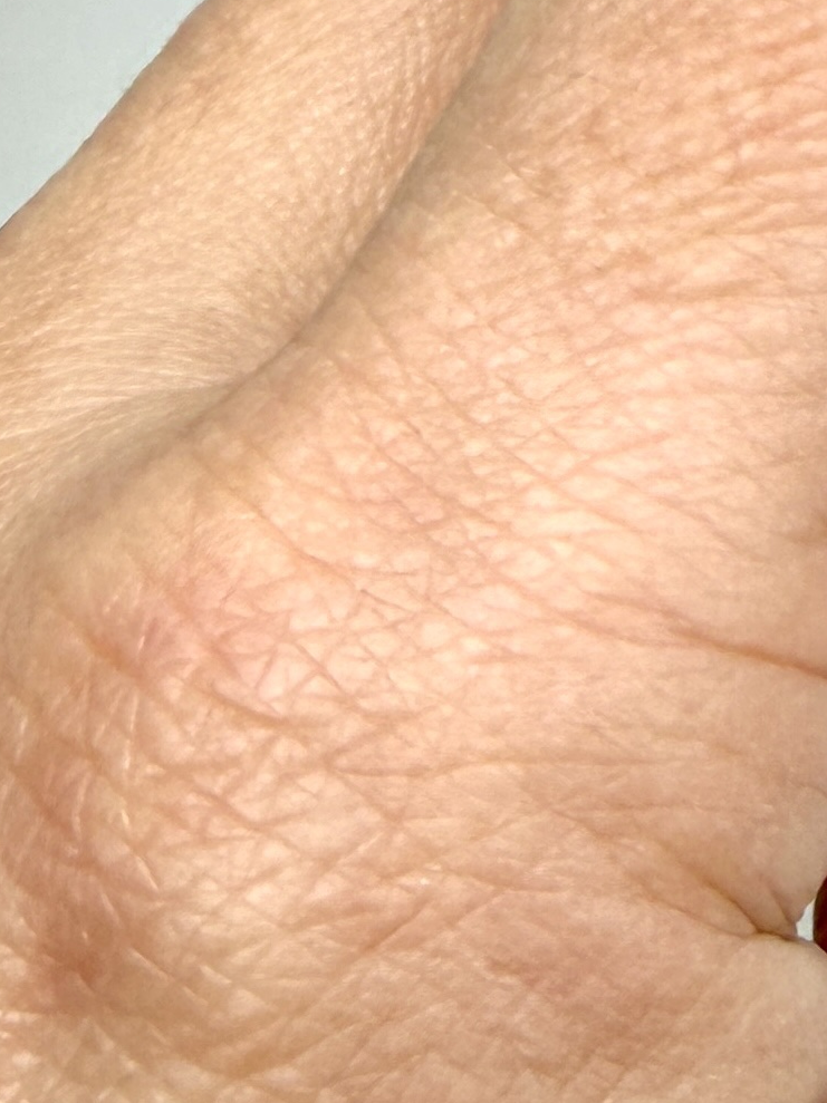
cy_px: -288
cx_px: 887
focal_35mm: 62
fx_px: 1976
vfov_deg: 26.9
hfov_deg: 22.4
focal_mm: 2.22
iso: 40
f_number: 2.2
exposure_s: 1/132
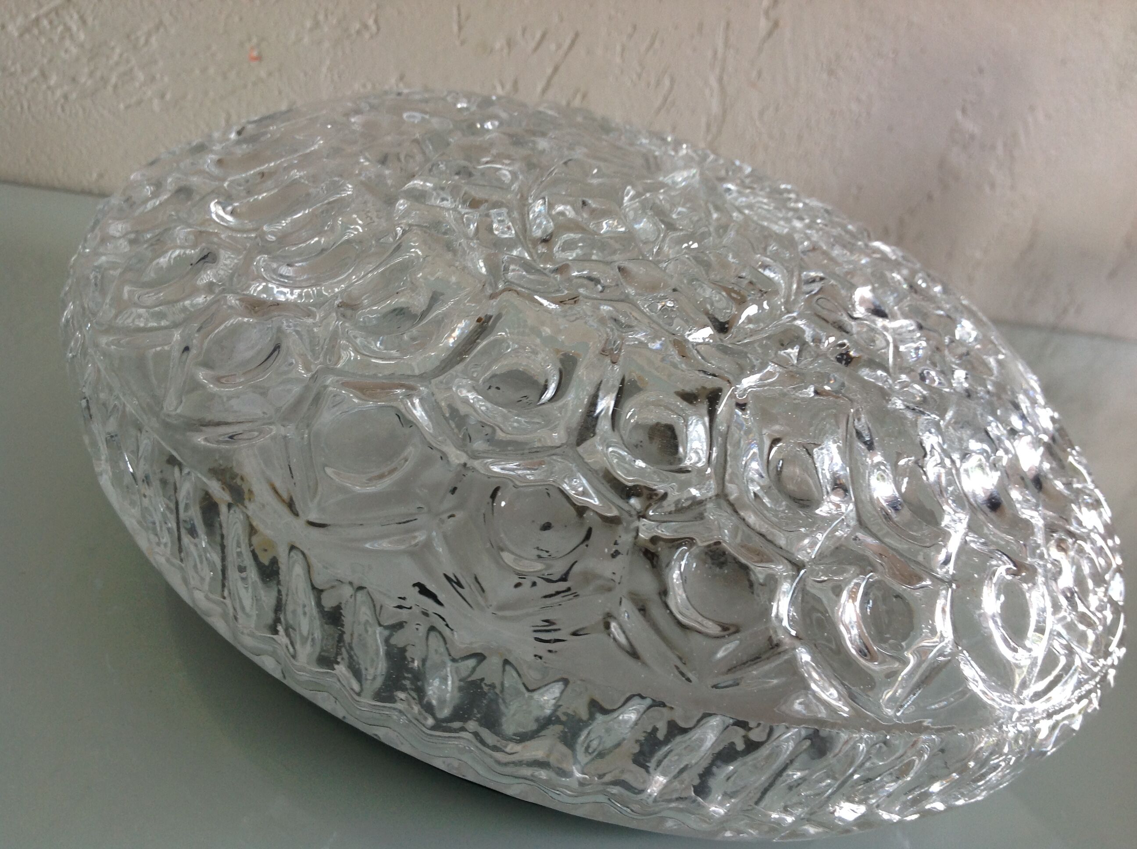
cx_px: 568
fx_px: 1148
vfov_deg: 40.6
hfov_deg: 52.7
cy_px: 424
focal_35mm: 35
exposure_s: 1/24
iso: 50
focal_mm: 4.28
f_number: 2.4
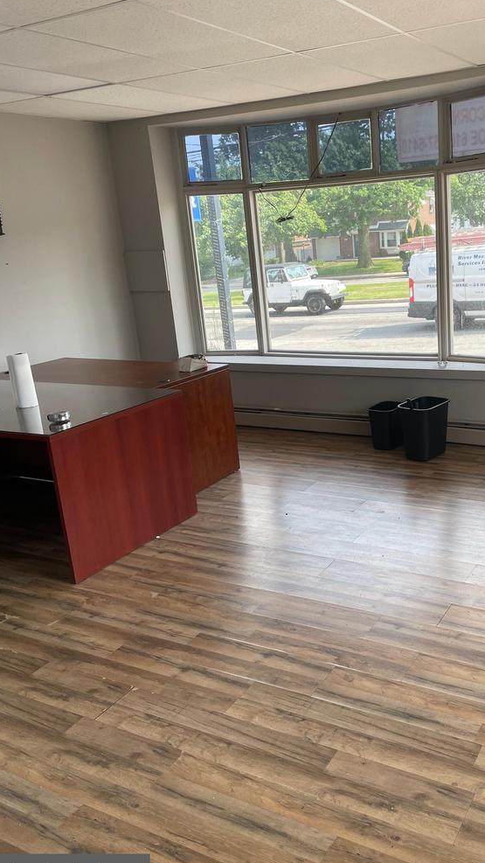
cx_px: 350
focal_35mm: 31
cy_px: 432
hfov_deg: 37.1
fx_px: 709
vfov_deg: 62.6
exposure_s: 1/452
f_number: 1.6
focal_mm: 4.2
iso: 32
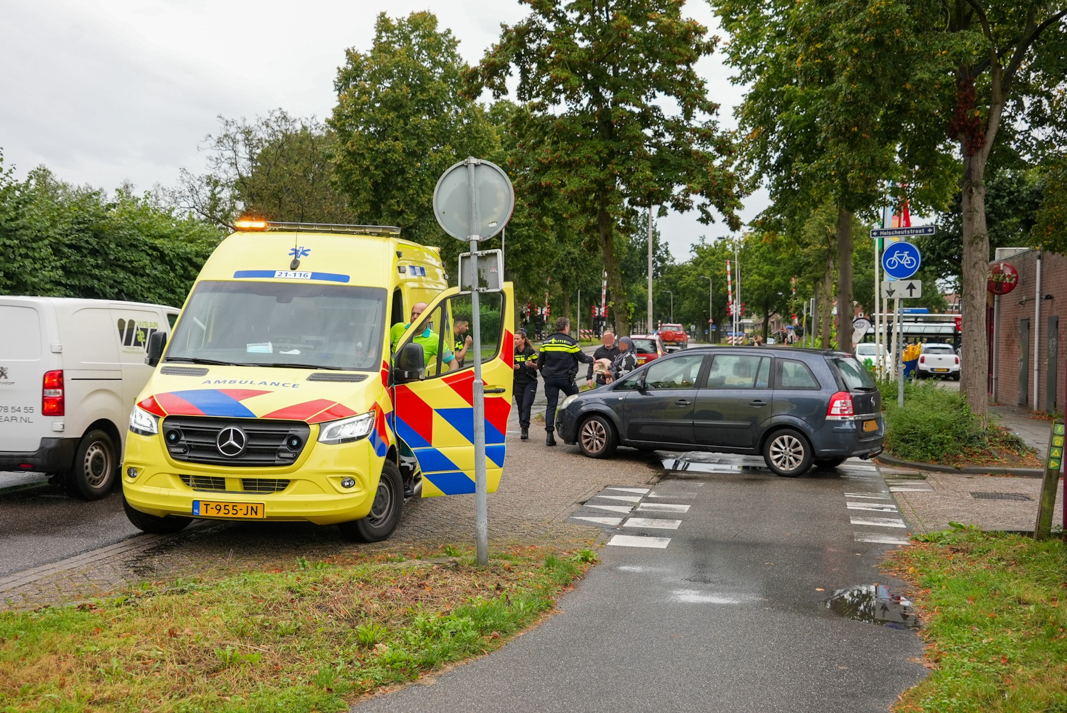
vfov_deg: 35.1
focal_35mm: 38
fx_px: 1127
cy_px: 356
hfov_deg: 50.7
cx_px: 534
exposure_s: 1/250
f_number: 5.6
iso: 500
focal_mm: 38
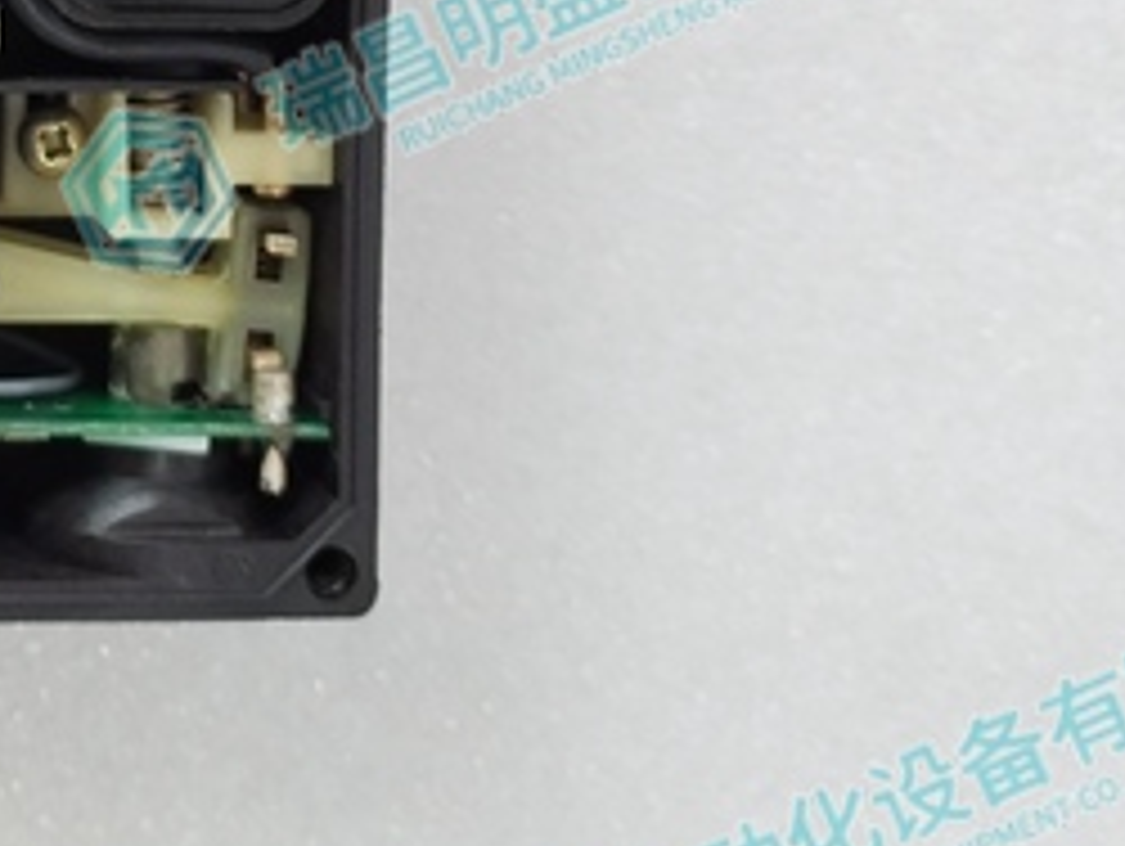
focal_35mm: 78
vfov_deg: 17.7
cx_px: -86
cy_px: -268
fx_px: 2537
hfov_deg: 23.6
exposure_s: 1/50
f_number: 1.8
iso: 185
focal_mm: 4.75
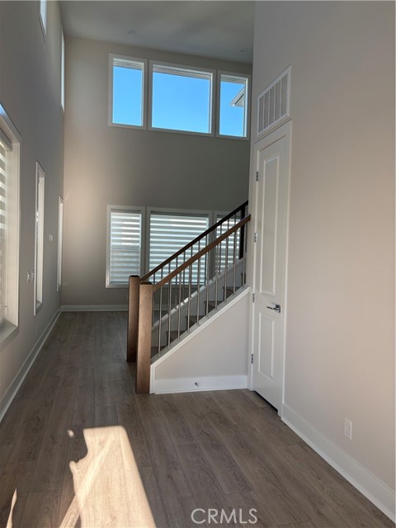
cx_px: 198
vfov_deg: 67.3
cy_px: 264
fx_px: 397
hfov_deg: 53.1
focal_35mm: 26
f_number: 1.6
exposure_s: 1/333
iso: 64
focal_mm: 5.96
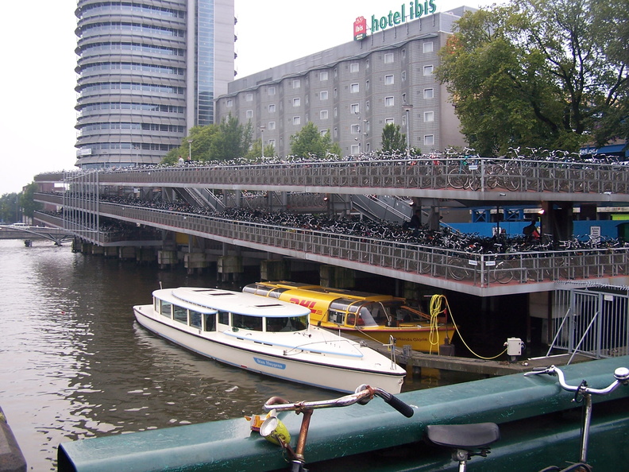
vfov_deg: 37.7
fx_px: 690
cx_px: 314
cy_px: 236
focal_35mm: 38
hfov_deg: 49.0
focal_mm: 6.3
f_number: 2.8
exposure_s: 1/90
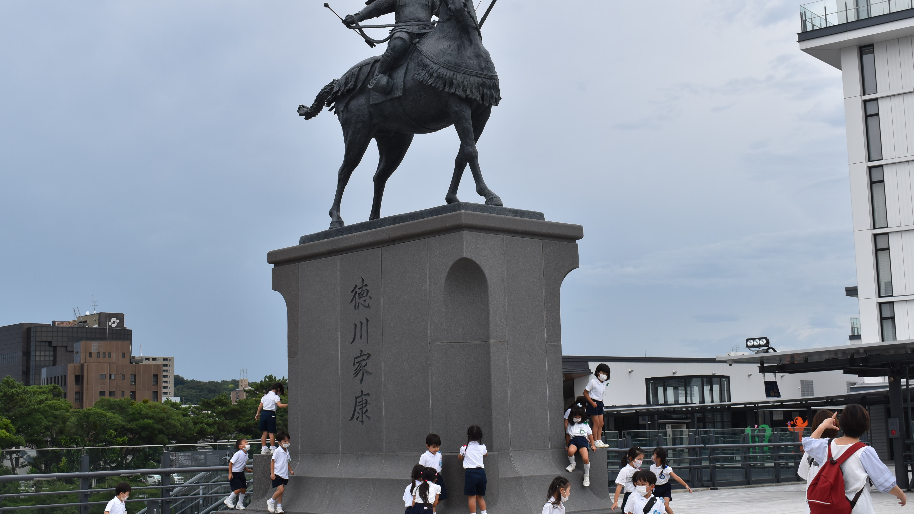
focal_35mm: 51
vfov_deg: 23.5
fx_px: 1236
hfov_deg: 40.6
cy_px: 232
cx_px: 460
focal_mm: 32
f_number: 9
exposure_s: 1/320
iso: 200
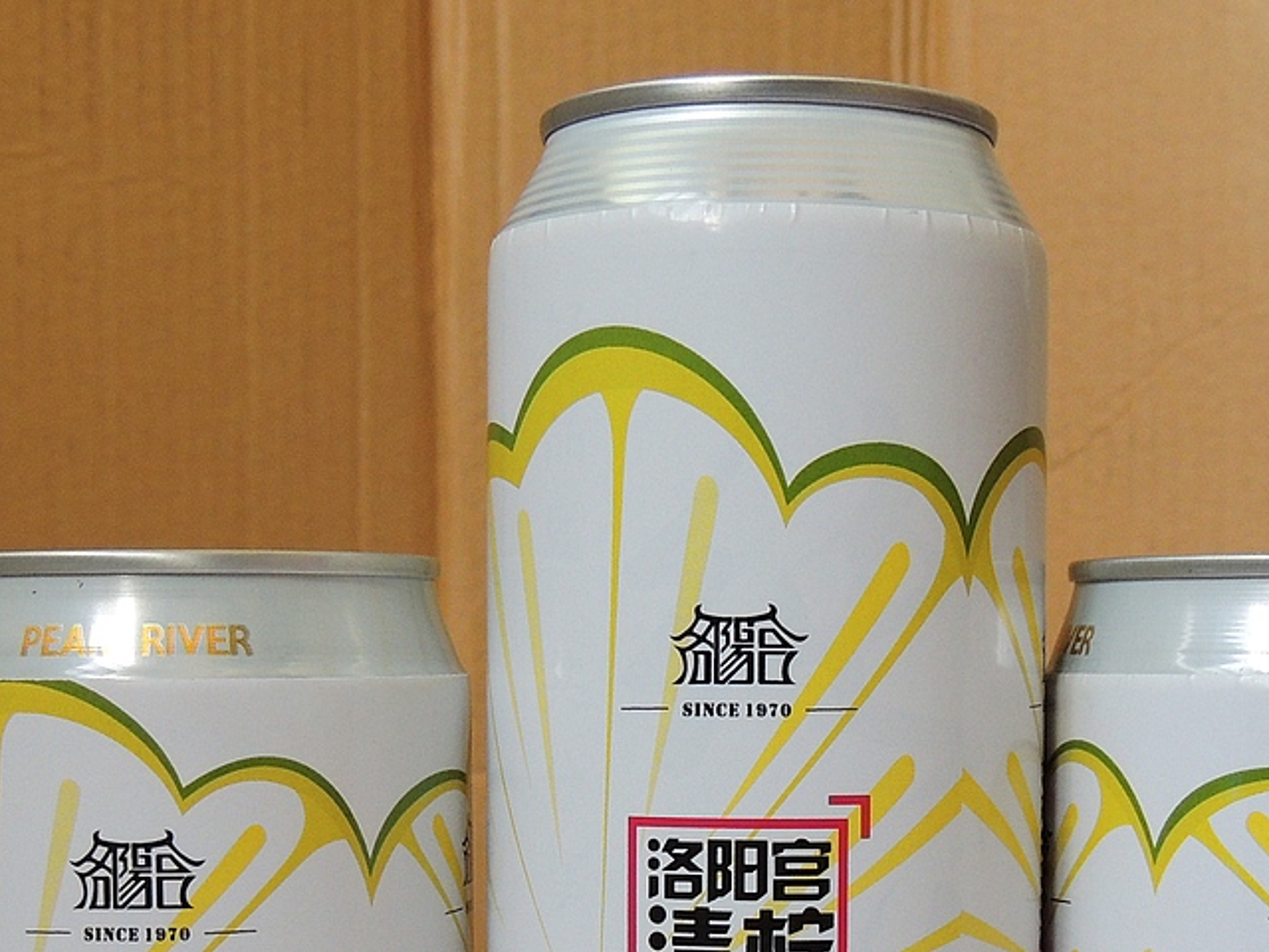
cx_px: 710
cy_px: 813
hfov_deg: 27.8
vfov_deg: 20.7
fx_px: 2566
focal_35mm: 70
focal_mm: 6.2
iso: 200
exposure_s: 1/80
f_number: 3.3
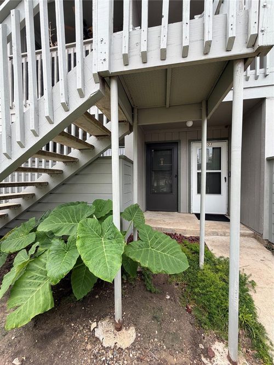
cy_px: 182
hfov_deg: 85.7
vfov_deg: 102.1
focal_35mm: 14
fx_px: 148
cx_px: 137
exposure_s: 1/156
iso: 40
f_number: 2.2
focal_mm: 2.22
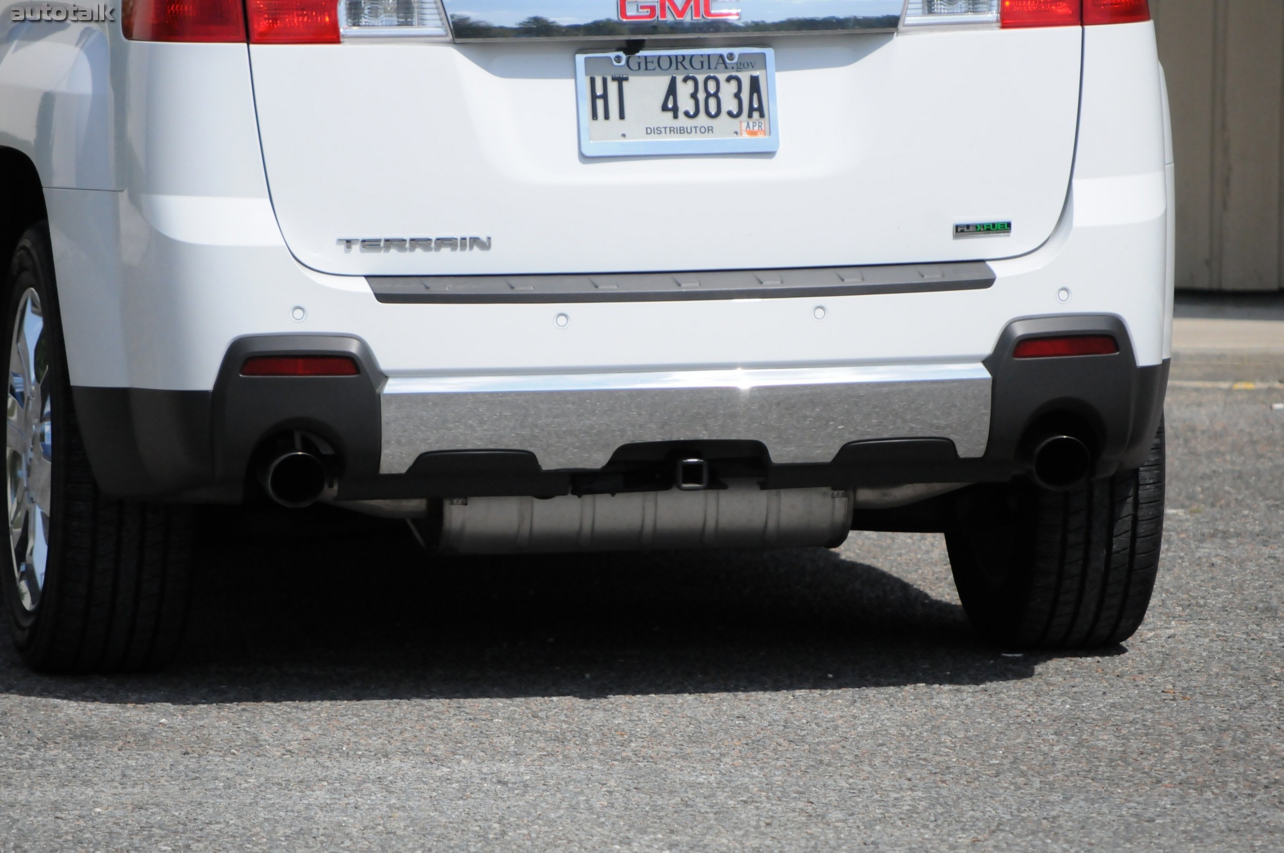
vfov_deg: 4.6
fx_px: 10688
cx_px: 642
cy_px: 426
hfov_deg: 6.9
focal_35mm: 300
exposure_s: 1/8000
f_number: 7.1
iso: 1600
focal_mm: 200
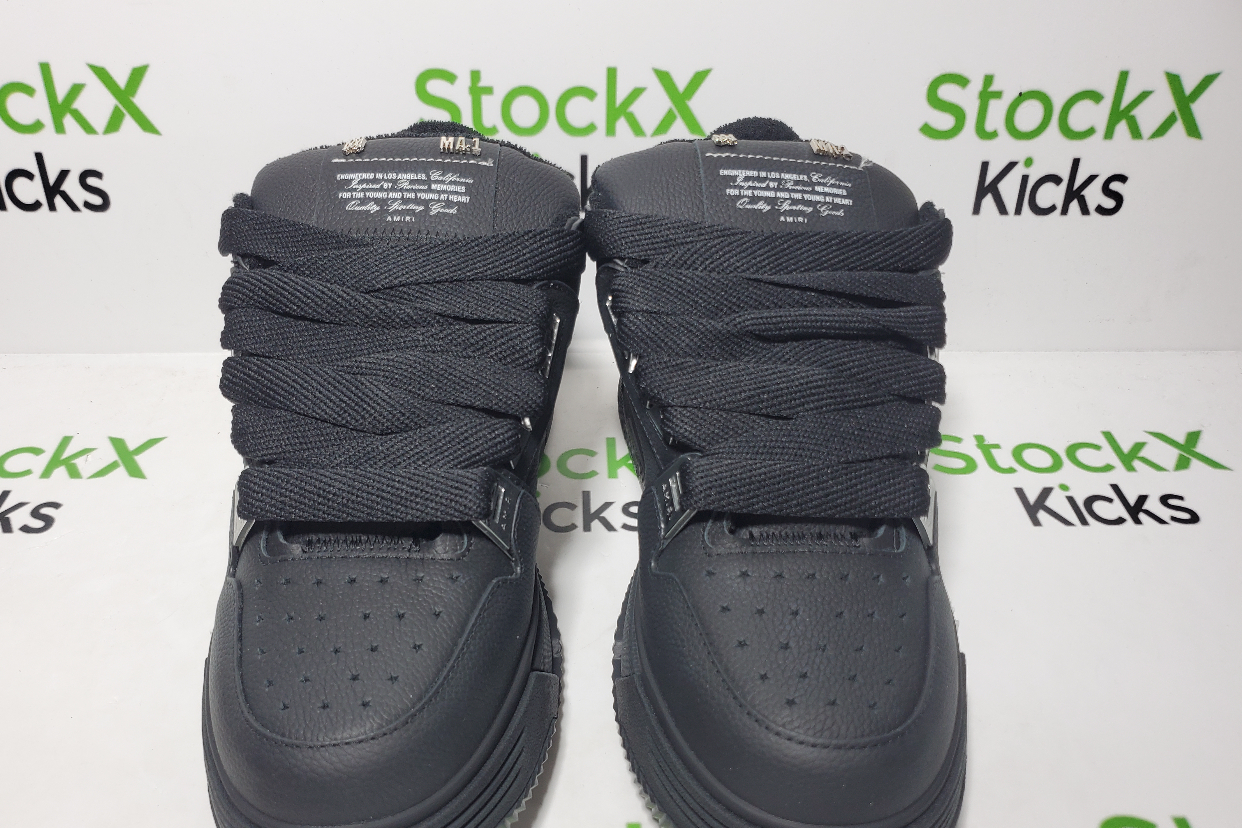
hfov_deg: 65.5
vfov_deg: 46.2
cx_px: 608
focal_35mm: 28
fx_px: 966
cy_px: 482
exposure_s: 1/310
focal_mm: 4.3
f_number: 1.5
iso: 50
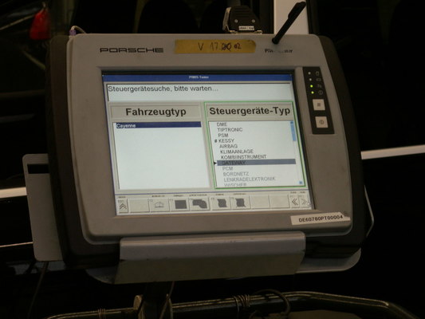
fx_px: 1425
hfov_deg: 17.0
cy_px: 160
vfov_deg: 12.8
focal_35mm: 116
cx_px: 212
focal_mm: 18.88
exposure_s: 1/40
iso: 64
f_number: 4
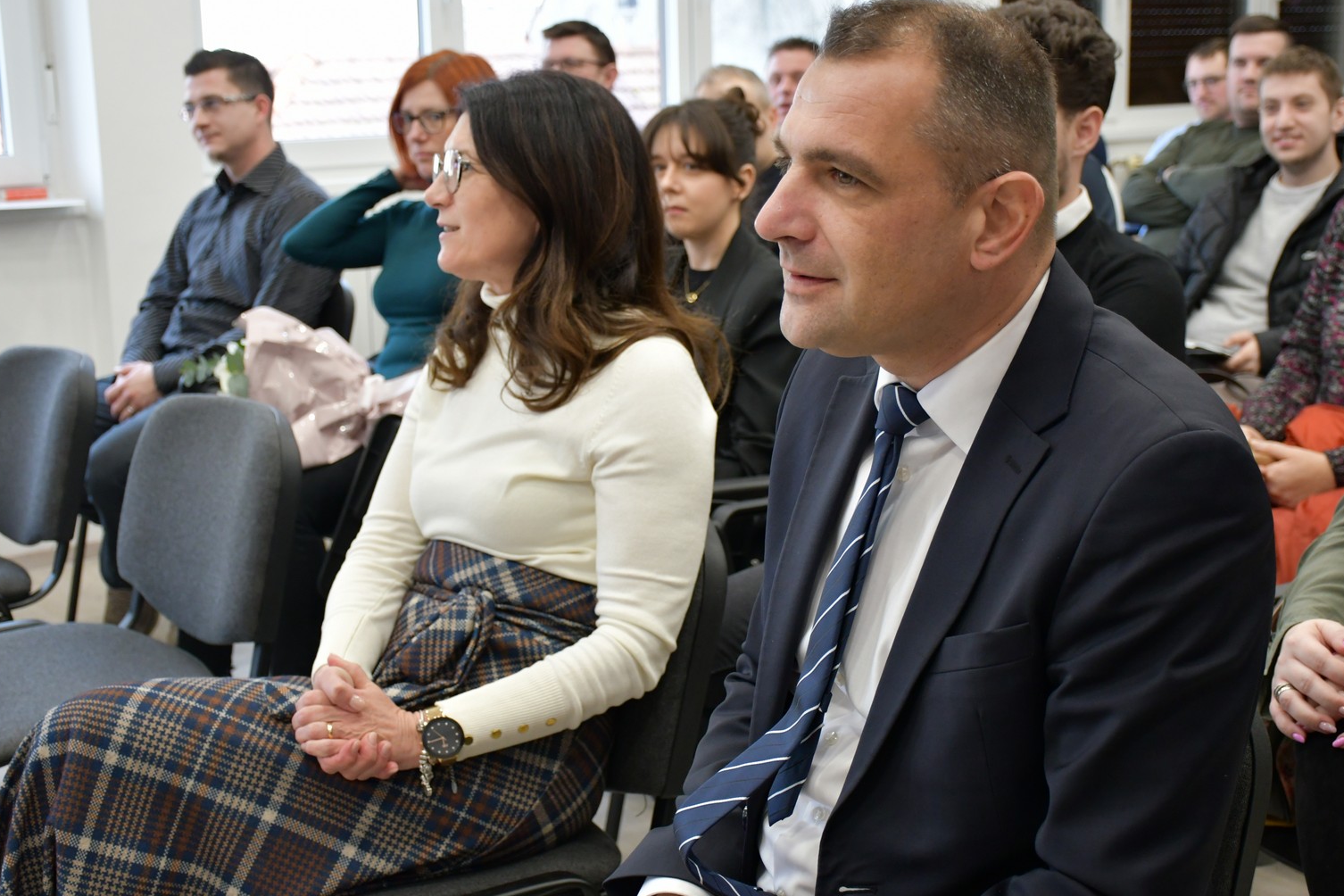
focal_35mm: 51
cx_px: 701
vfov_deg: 26.5
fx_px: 1904
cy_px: 444
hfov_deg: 38.9
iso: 1250
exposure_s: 1/125
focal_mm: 32
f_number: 4
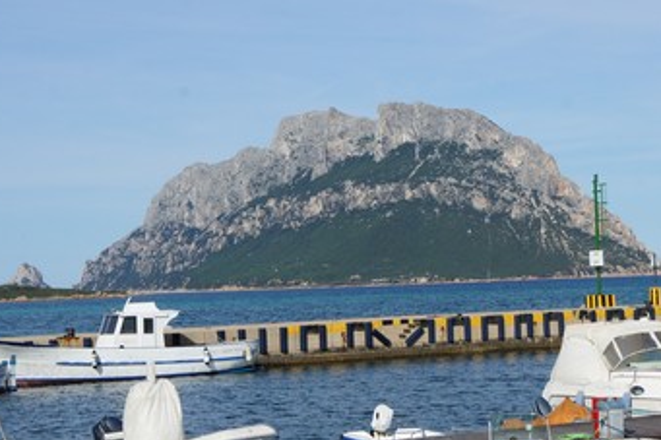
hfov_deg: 21.0
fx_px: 1780
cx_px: 417
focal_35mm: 97
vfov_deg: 14.1
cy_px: 277
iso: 200
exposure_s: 1/320
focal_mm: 48
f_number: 13
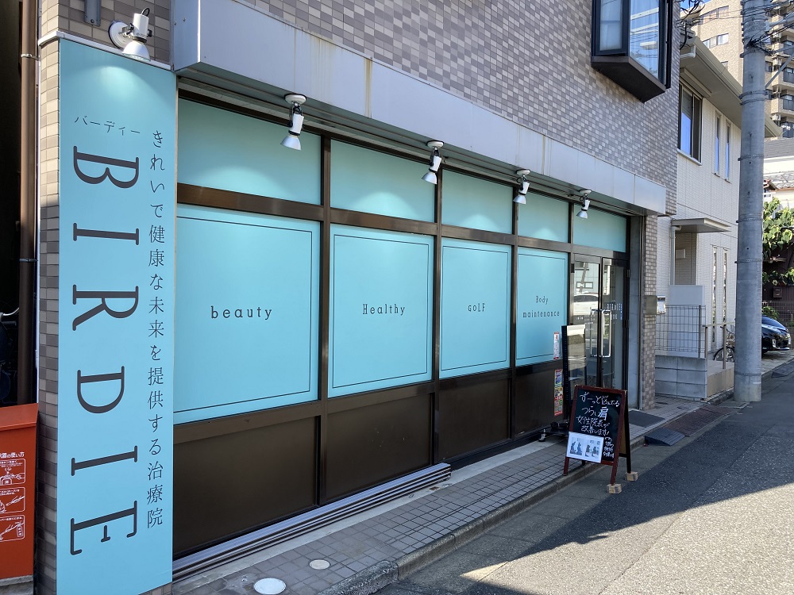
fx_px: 642
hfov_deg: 63.4
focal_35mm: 28
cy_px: 298
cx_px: 397
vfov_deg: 49.7
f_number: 1.8
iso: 20
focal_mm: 3.99
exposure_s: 1/476
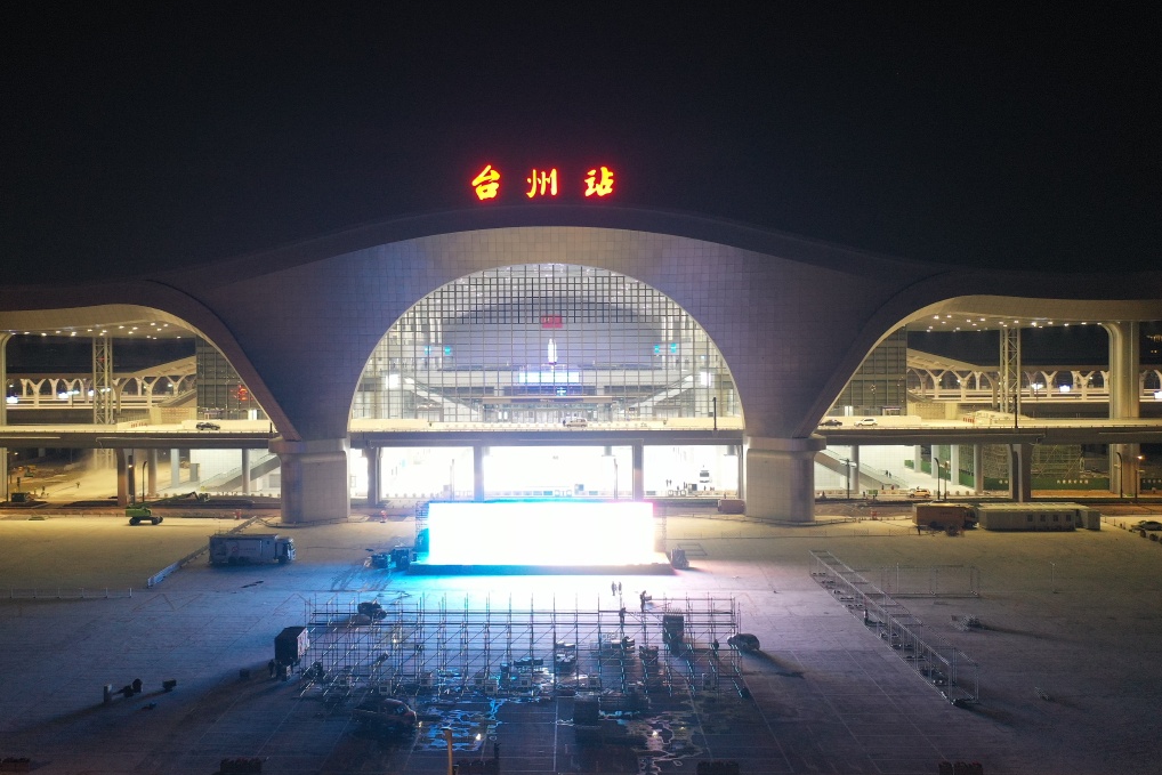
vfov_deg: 40.0
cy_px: 366
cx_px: 521
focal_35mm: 33
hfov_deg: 57.1
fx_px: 1065
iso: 500
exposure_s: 1/15
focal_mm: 10.26
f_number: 2.8
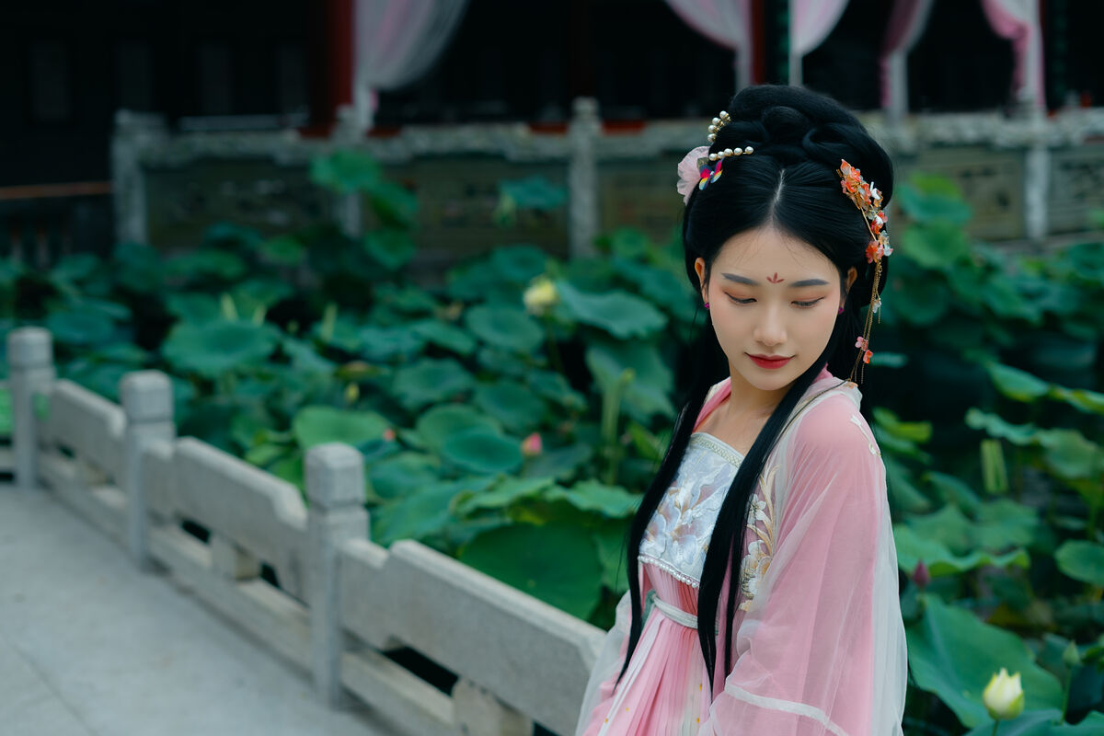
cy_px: 368
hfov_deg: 39.6
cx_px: 552
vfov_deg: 27.0
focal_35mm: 50
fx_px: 1533
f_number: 2.8
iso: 100
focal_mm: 50
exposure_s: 1/250
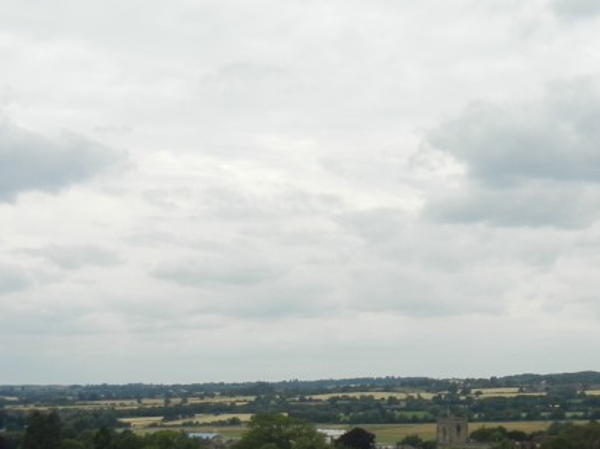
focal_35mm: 75
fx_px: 1299
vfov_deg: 19.4
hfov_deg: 25.3
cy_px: 370
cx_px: 520
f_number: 7
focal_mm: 5.4
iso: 160
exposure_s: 1/362
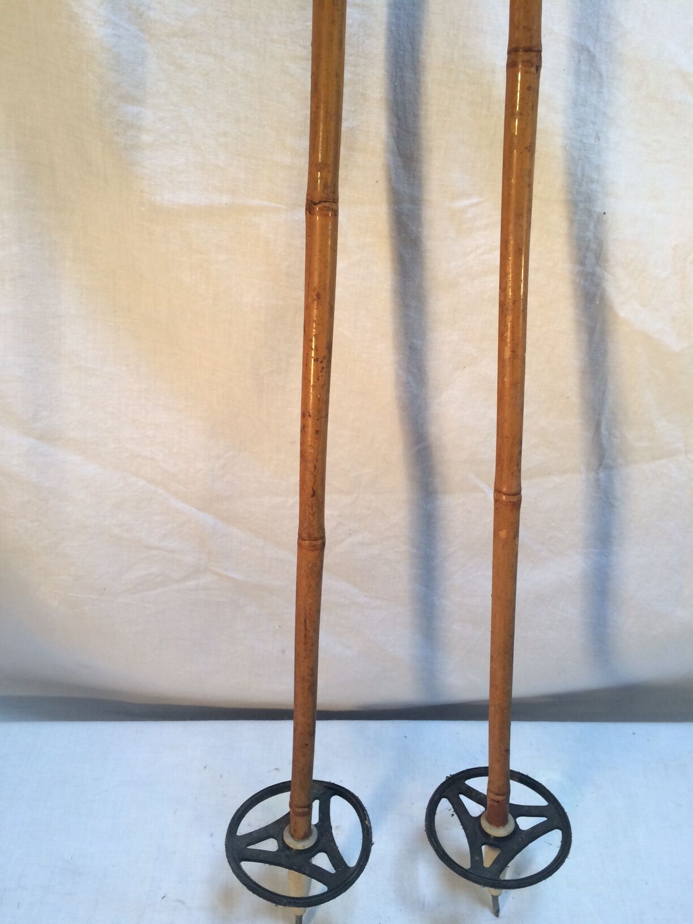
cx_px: 346
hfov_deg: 48.2
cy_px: 462
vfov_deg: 61.7
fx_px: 774
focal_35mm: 29
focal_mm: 4.15
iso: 50
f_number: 2.2
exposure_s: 1/33
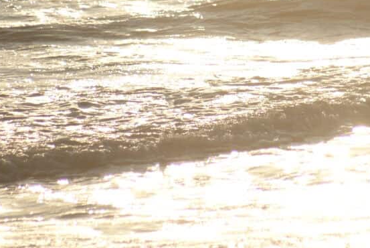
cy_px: 49
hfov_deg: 2.5
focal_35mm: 833
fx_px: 8570
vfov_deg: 1.7
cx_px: 205
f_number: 8
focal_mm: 300
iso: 100
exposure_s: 1/640
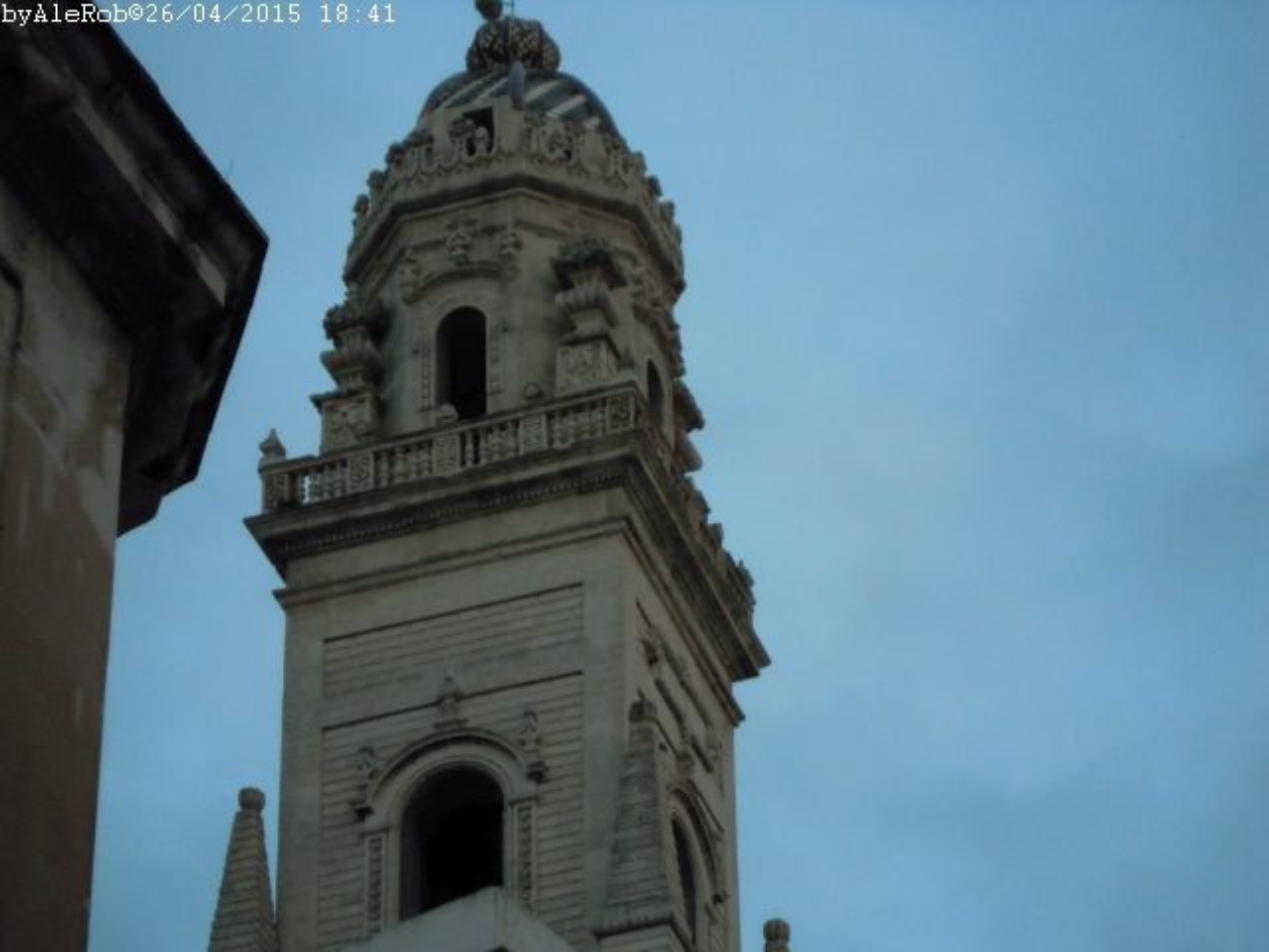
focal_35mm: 140
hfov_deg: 14.1
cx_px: 634
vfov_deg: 10.6
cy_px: 476
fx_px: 5132
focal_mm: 25
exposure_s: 1/25
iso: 640
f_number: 6.6
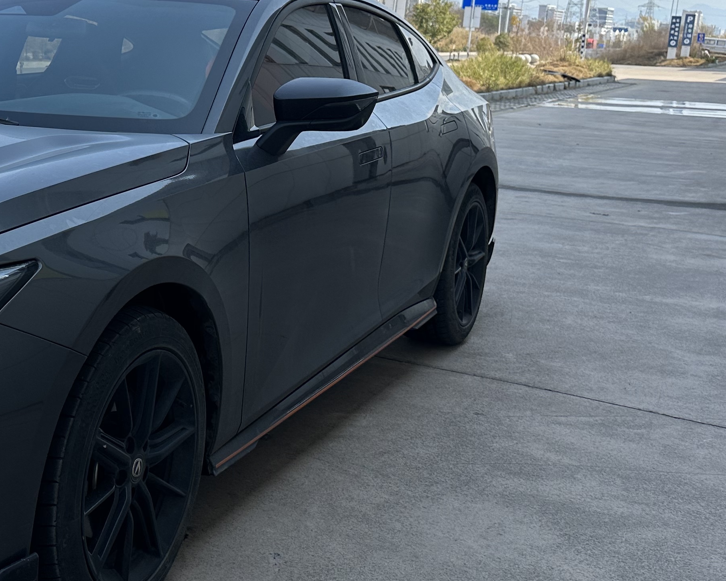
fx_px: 1117
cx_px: 15
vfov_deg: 28.9
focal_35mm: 52
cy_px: 187
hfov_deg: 33.2
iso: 80
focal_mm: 6.86
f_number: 1.78
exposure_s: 1/3597
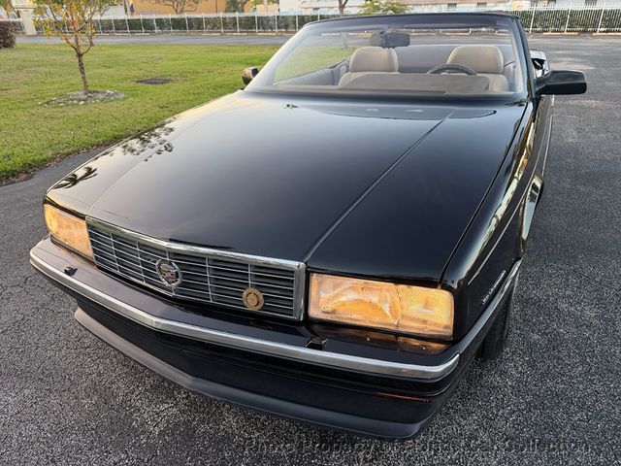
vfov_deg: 56.8
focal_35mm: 24
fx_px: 431
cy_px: 233
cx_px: 310
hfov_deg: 71.6
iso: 160
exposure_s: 1/210
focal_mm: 6.76
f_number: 1.78
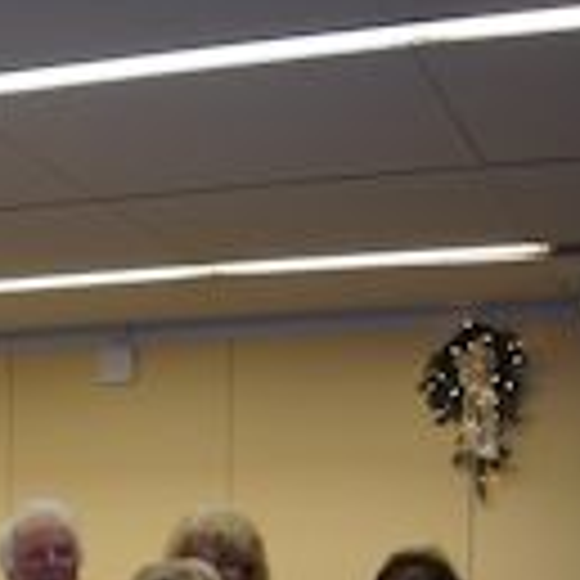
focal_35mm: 89
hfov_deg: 18.8
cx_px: -45
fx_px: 1687
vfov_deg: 18.5
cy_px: 690
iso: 400
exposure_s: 1/60
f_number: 4
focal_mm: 18
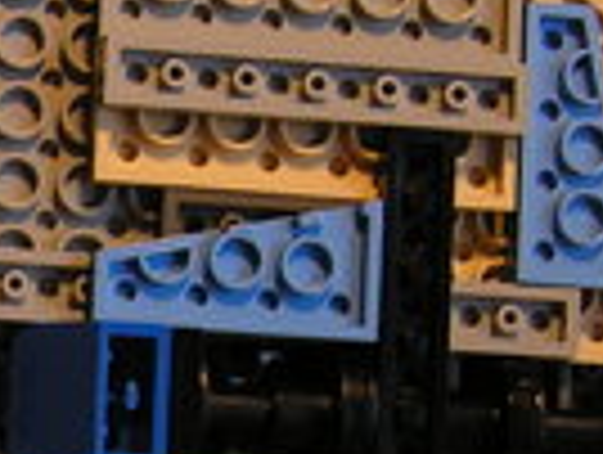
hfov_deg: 10.4
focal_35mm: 183
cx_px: -324
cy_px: 481
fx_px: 3194
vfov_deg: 8.1
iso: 64
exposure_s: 1/40
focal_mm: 8.1
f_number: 3.2
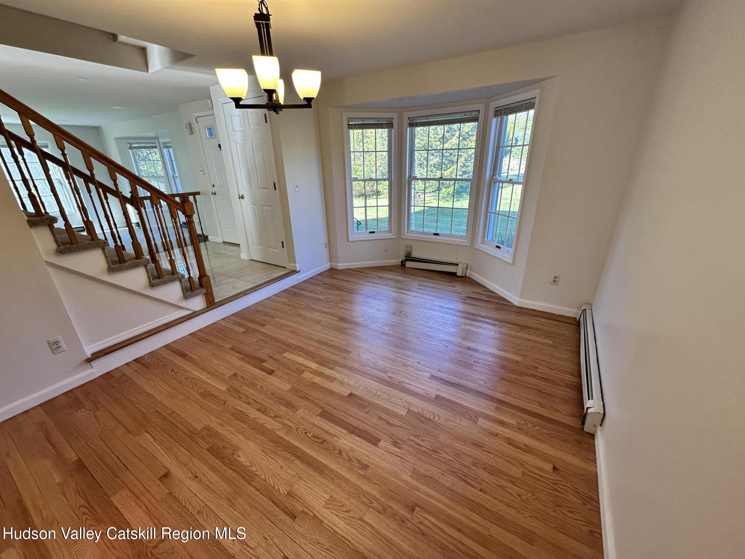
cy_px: 280
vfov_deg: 85.7
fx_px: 301
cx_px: 372
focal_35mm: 14
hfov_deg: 102.1
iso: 160
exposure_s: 1/120
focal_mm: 2.22
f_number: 2.2
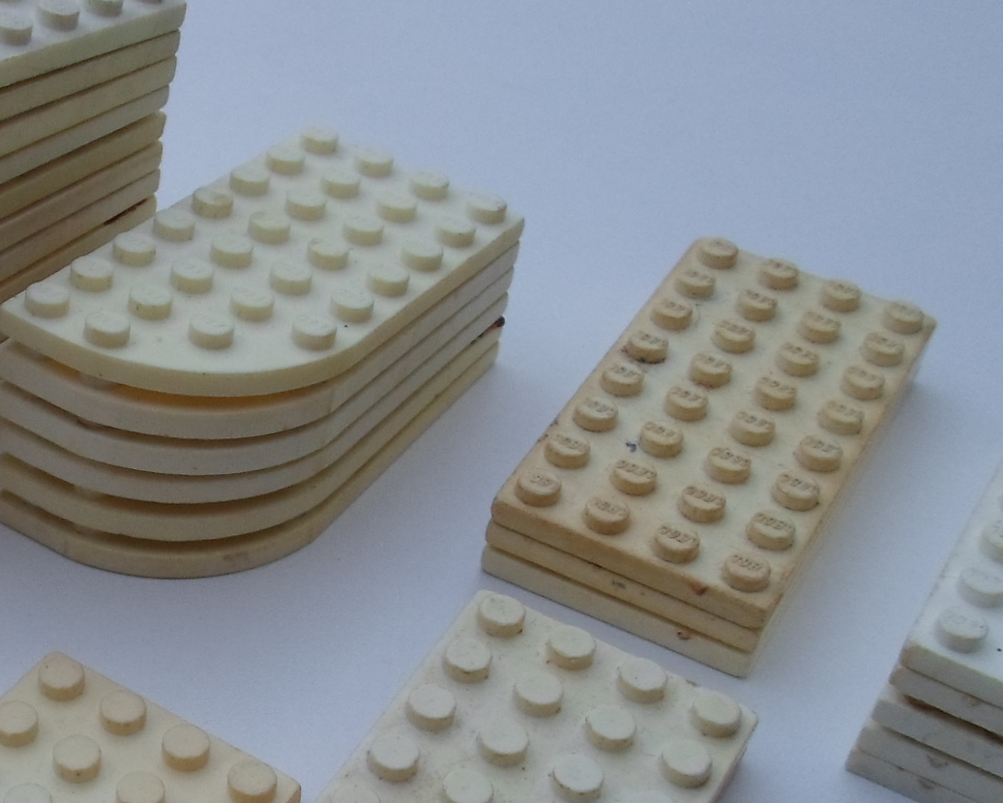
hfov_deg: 29.7
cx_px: 107
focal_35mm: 61
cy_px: 662
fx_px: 1811
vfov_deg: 24.5
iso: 80
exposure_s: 1/125
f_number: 2.5
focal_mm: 4.5
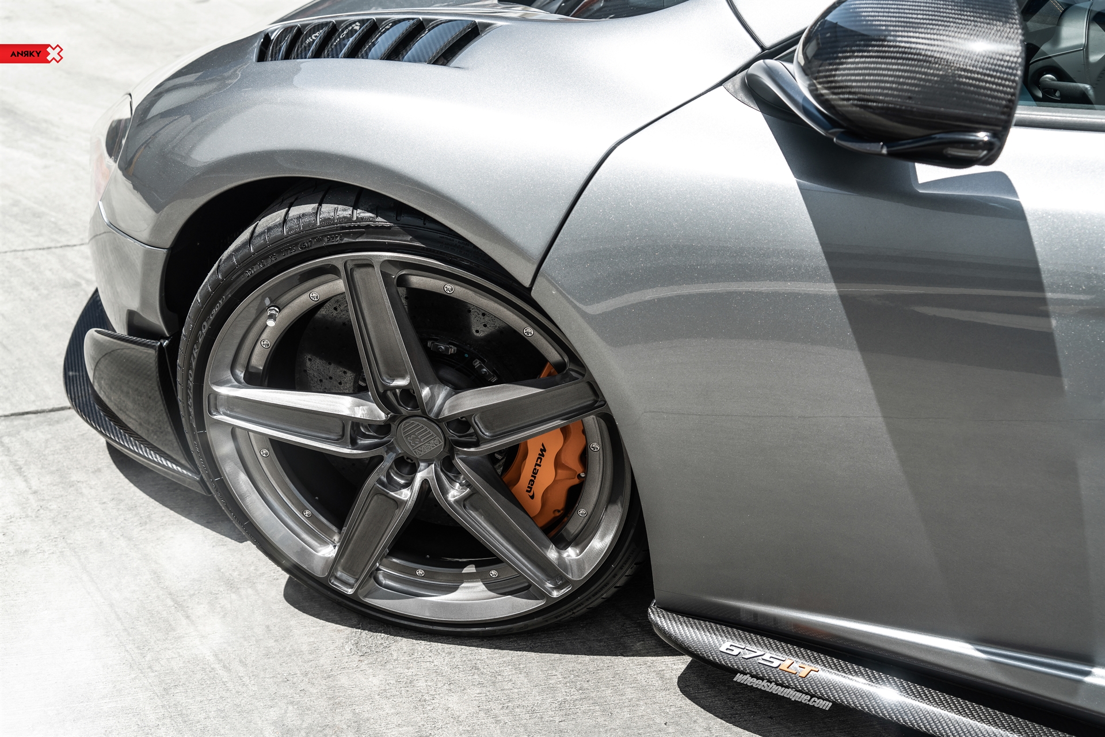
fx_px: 1197
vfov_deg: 34.2
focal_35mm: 39
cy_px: 368
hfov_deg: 49.6
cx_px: 552
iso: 160
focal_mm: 39
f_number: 6.3
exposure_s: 1/200
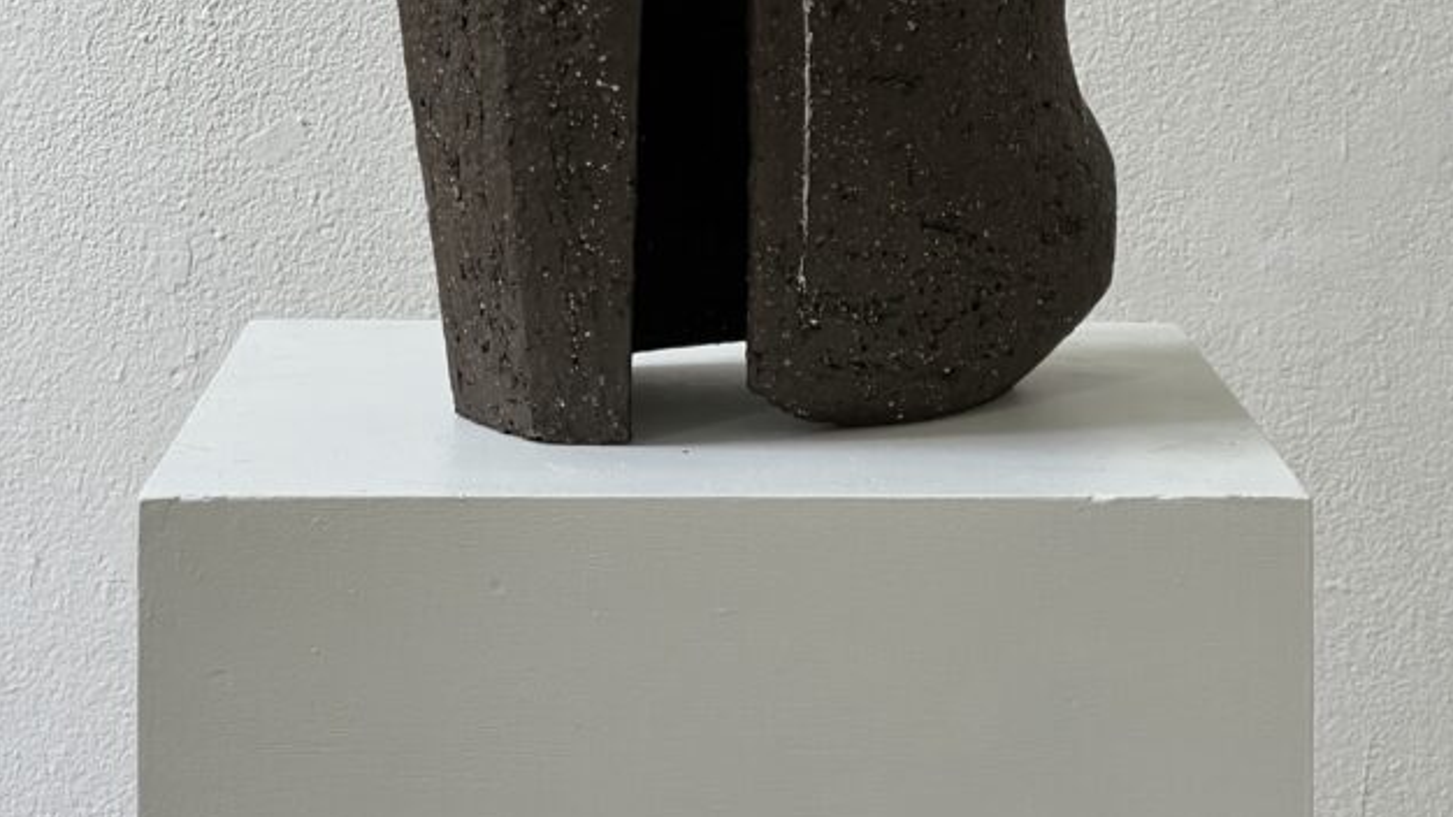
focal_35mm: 113
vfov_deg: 10.7
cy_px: 82
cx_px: 729
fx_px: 4353
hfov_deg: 18.9
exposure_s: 1/60
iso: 200
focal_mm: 9
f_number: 2.8
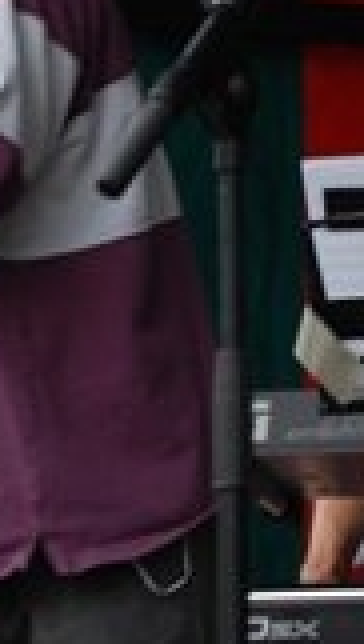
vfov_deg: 7.0
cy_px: 372
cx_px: -104
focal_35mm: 306
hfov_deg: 4.0
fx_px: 5231
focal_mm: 70
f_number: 8
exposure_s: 1/30
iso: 200
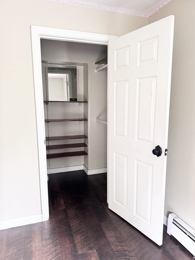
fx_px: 180
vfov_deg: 71.6
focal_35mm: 24
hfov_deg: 56.8
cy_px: 130
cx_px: 98
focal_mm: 6.76
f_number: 1.78
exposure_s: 1/60
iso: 400
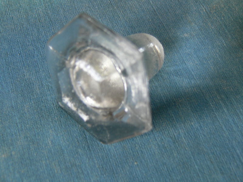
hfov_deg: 38.9
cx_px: 122
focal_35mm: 49
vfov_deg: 29.7
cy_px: 91
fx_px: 344
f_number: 3.2
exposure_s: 1/30
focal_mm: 9.6
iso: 100
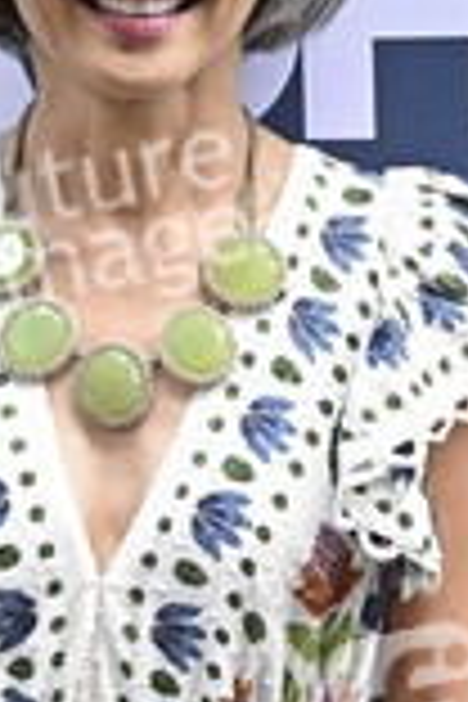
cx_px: 148
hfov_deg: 8.2
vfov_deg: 12.3
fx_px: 3256
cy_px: 464
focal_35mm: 167
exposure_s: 1/320
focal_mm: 65
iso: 800
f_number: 7.1
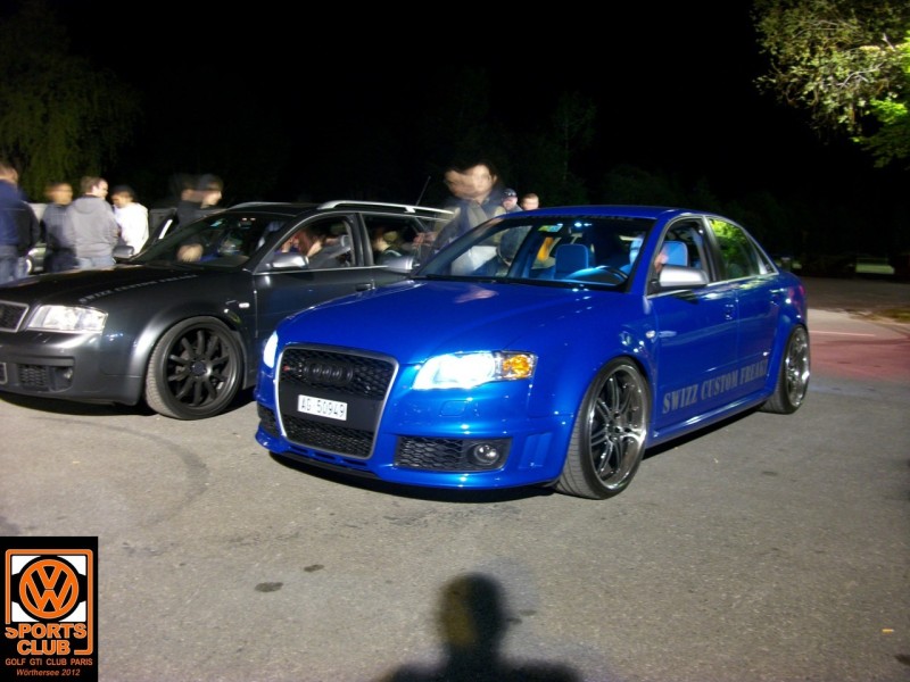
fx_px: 894
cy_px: 341
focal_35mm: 34
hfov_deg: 54.0
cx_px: 455
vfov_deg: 41.8
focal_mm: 5.7
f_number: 2.9
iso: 96
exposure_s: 2
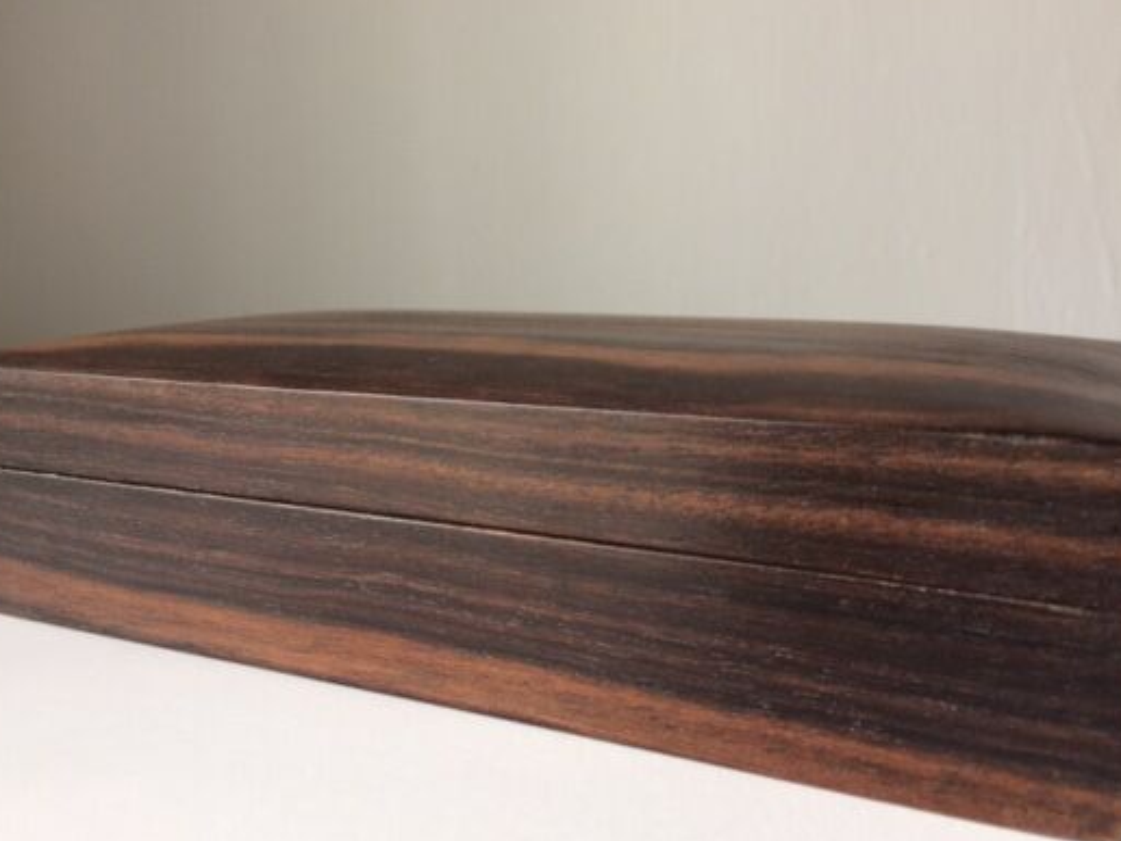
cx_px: 558
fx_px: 1166
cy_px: 363
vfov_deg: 39.6
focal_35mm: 36
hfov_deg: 51.4
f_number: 2.2
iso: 32
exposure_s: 1/33
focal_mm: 4.15
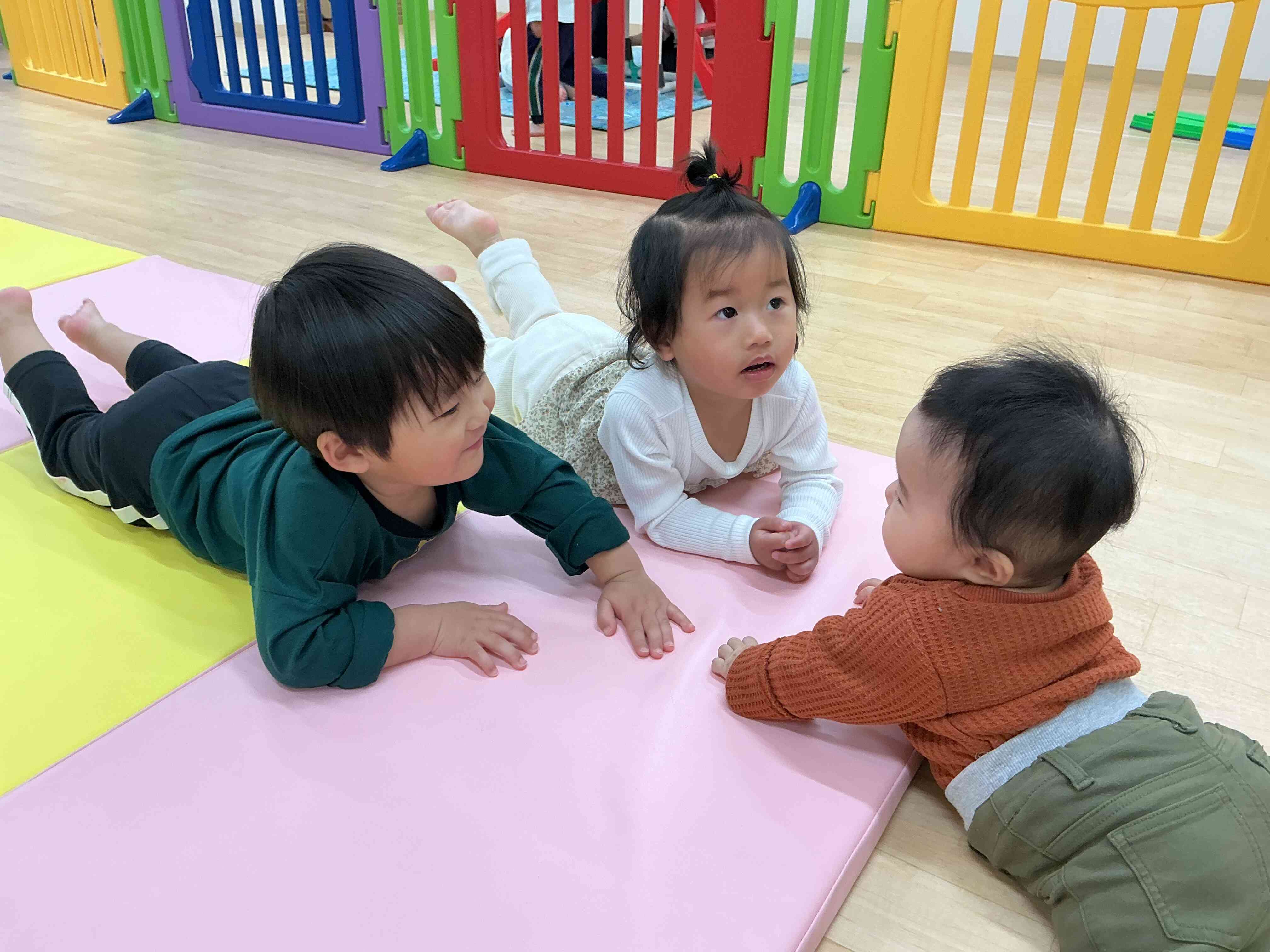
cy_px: 476
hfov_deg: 61.7
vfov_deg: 48.2
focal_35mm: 29
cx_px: 635
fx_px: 1064
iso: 64
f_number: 1.8
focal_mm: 3
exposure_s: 1/120
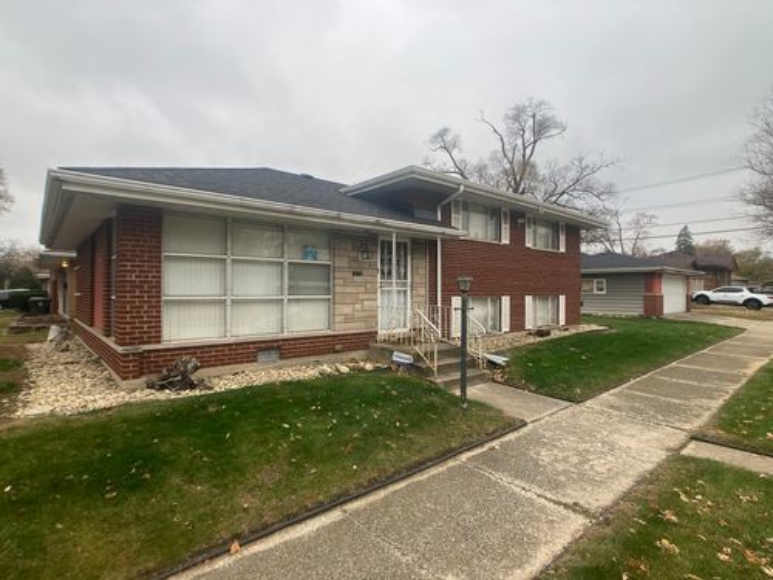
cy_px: 290
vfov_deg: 49.7
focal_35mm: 28
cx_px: 386
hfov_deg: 63.4
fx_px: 625
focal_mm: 3.99
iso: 32
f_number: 1.8
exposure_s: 1/374
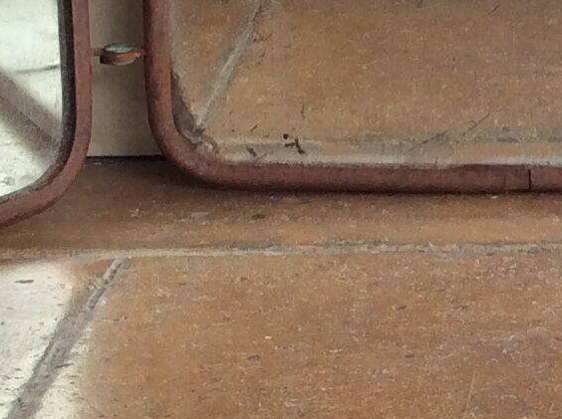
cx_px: 573
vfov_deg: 10.0
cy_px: -23
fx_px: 2383
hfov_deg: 13.3
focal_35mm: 147
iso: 32
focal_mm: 3.3
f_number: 2.4
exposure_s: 1/33
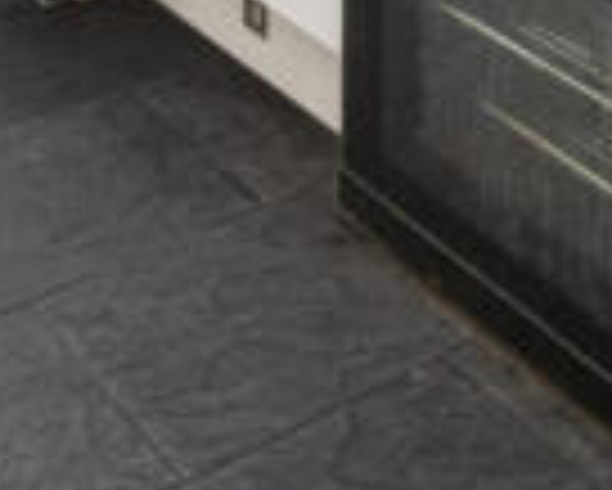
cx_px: 225
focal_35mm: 99
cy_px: -816
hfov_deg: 19.3
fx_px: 1794
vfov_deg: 11.6
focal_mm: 14
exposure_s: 2.5
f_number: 16
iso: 200
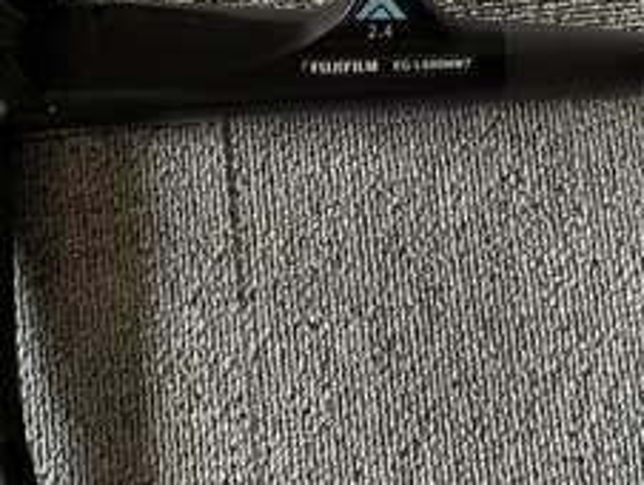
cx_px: 319
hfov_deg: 41.2
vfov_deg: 30.8
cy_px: 94
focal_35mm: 46
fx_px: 857
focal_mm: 4.2
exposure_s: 1/52
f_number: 1.6
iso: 500
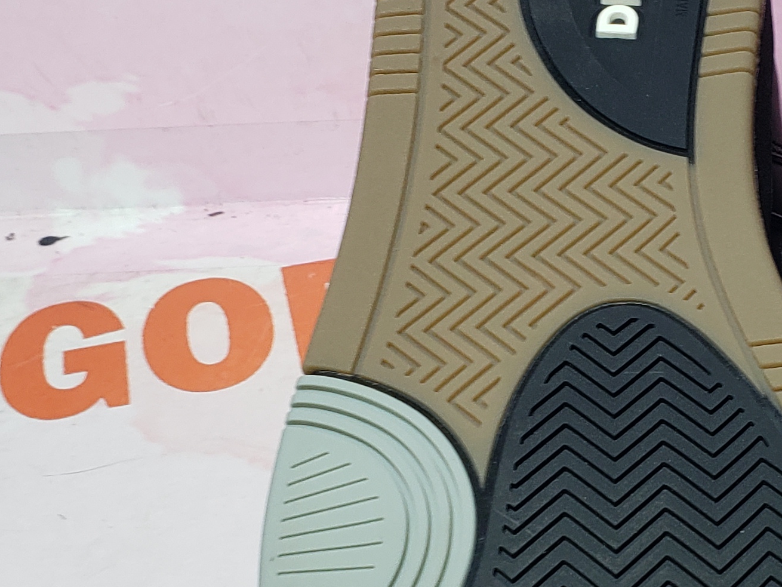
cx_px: 667
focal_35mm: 80
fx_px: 1808
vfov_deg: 18.3
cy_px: 431
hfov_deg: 23.9
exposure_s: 1/157
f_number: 2.4
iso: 50
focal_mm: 4.3
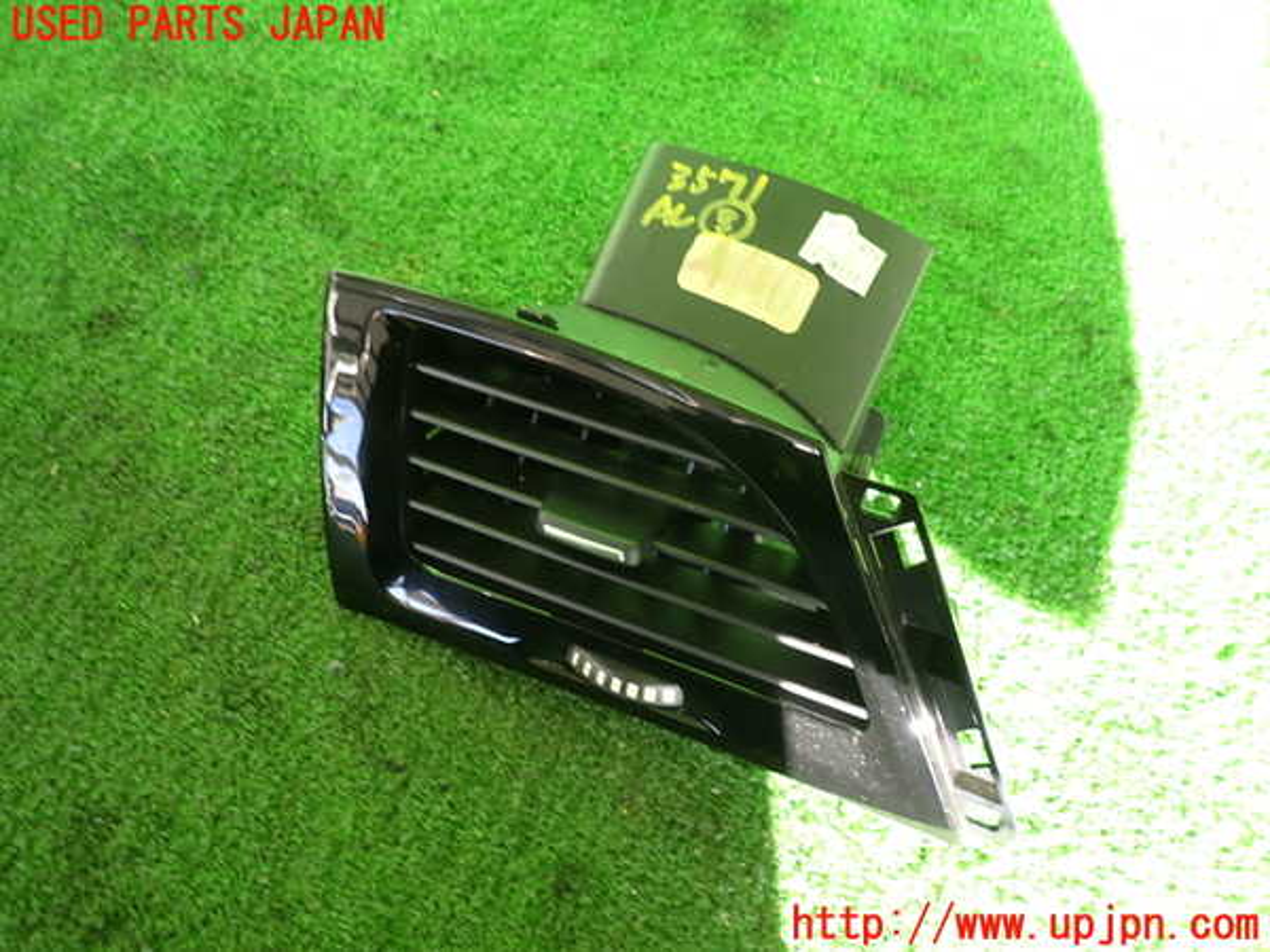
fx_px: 917
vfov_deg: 54.9
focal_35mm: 25
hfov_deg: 69.4
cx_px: 635
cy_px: 476
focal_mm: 4.5
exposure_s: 1/80
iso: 100
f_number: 2
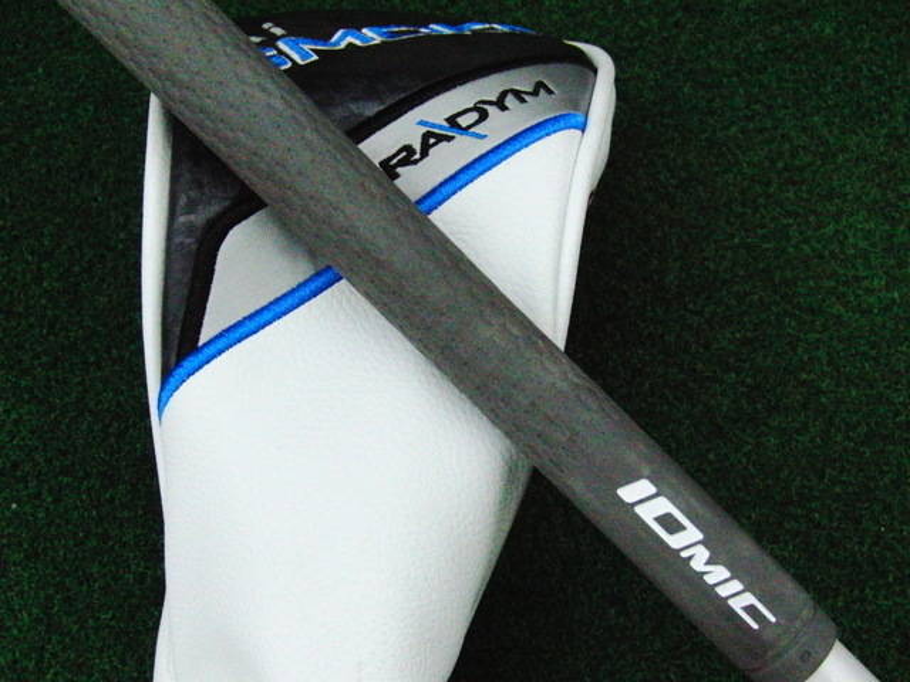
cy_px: 341
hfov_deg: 50.1
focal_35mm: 37
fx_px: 973
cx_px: 455
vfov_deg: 38.7
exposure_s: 1/800
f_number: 3.6
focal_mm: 6.42
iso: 3200
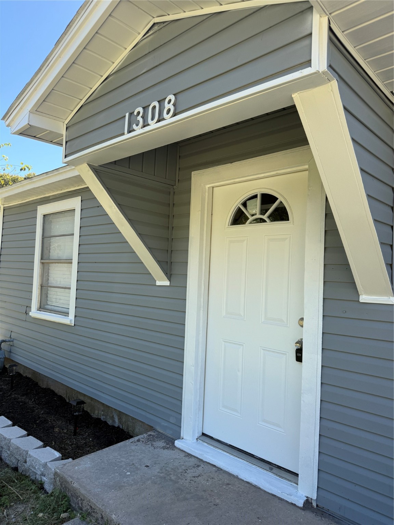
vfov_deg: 71.6
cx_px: 197
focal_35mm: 24
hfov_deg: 56.8
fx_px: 364
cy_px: 262
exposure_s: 1/1385
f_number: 1.78
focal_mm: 6.76
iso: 100
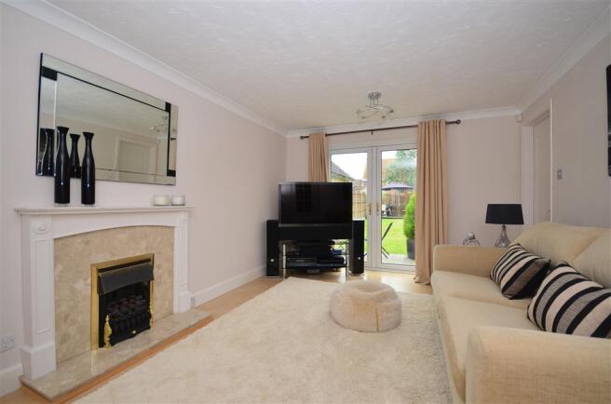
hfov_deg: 100.5
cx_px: 306
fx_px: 254
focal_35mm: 15
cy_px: 202
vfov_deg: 77.0
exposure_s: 1/80
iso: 200
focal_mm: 10
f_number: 5
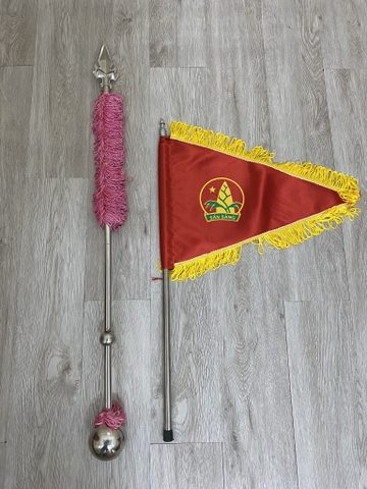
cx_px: 184
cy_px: 244
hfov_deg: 53.1
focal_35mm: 26
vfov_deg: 67.3
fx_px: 368
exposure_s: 1/50
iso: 320
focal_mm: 4.25
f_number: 1.8
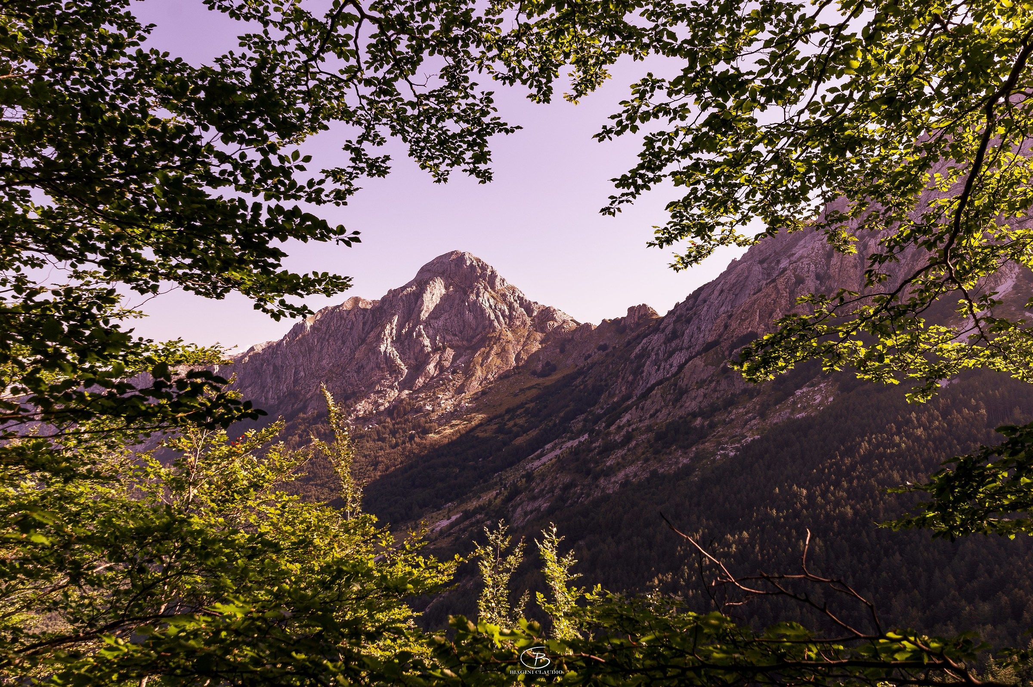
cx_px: 516
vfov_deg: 43.5
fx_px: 860
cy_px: 344
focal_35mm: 30
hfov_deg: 62.0
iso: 100
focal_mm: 20
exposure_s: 1/160
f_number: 7.1
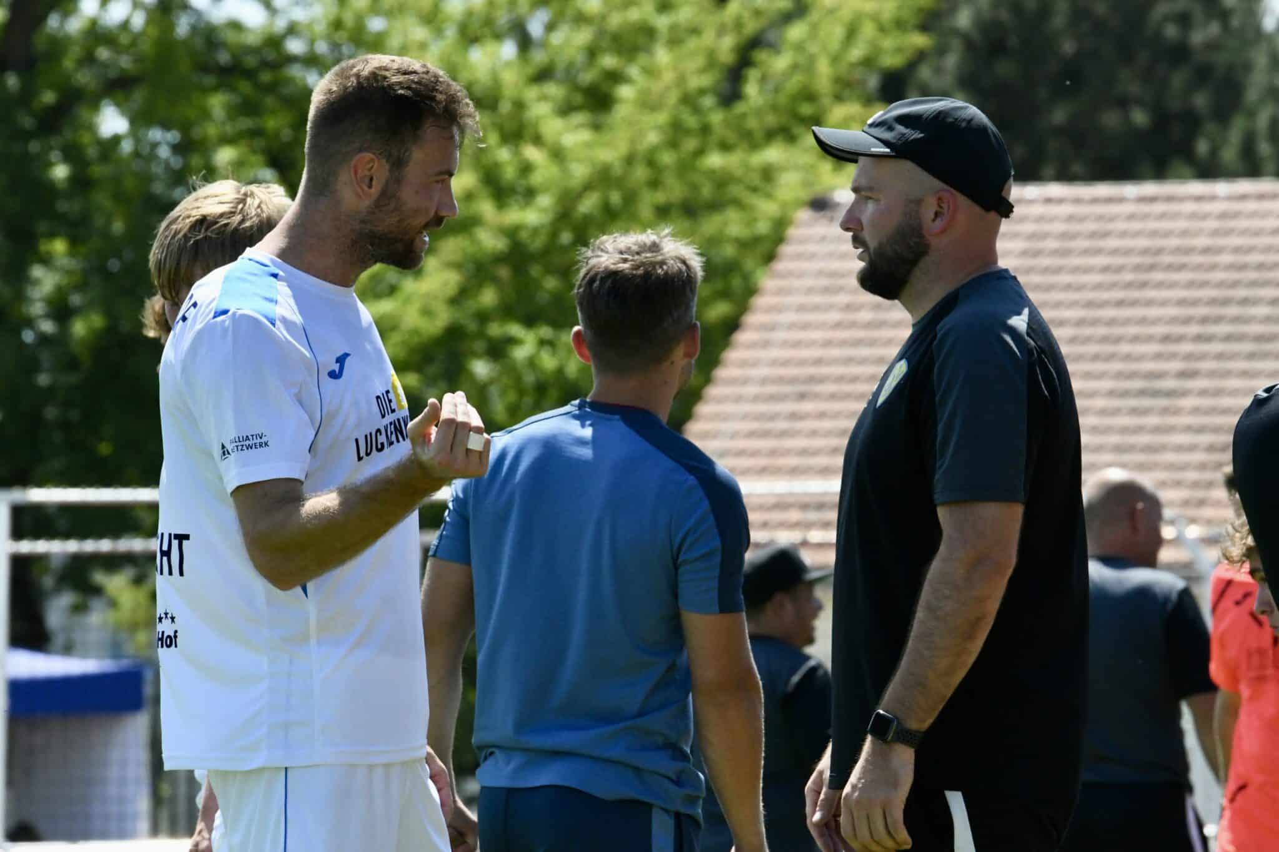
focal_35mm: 400
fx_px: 14209
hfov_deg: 5.2
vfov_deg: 3.4
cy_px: 426
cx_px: 640
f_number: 16
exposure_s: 1/1600
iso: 5000
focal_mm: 400
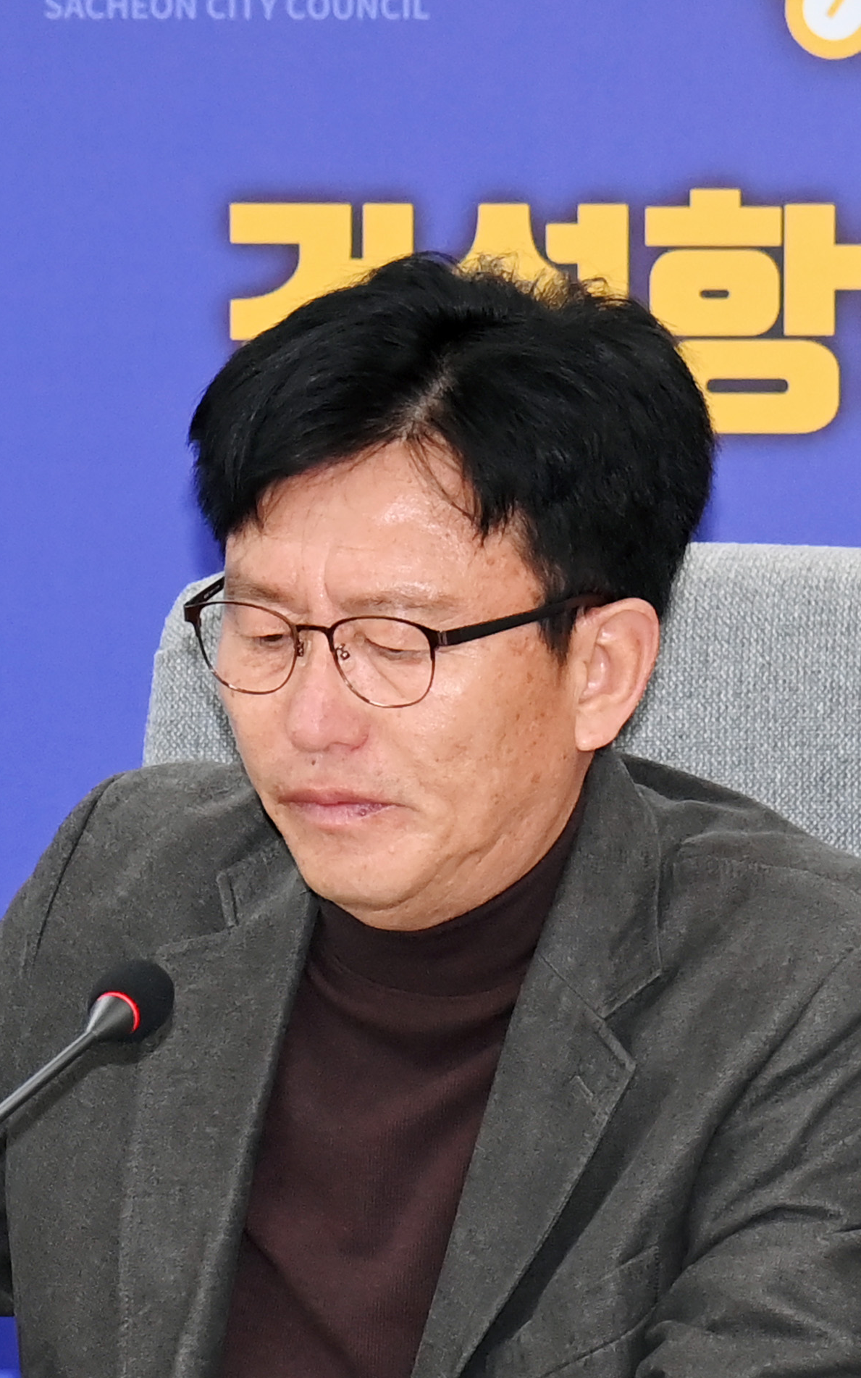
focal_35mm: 358
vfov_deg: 5.9
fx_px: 13439
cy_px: 825
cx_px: 390
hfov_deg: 3.7
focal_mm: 120
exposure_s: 1/250
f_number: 6.3
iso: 3200
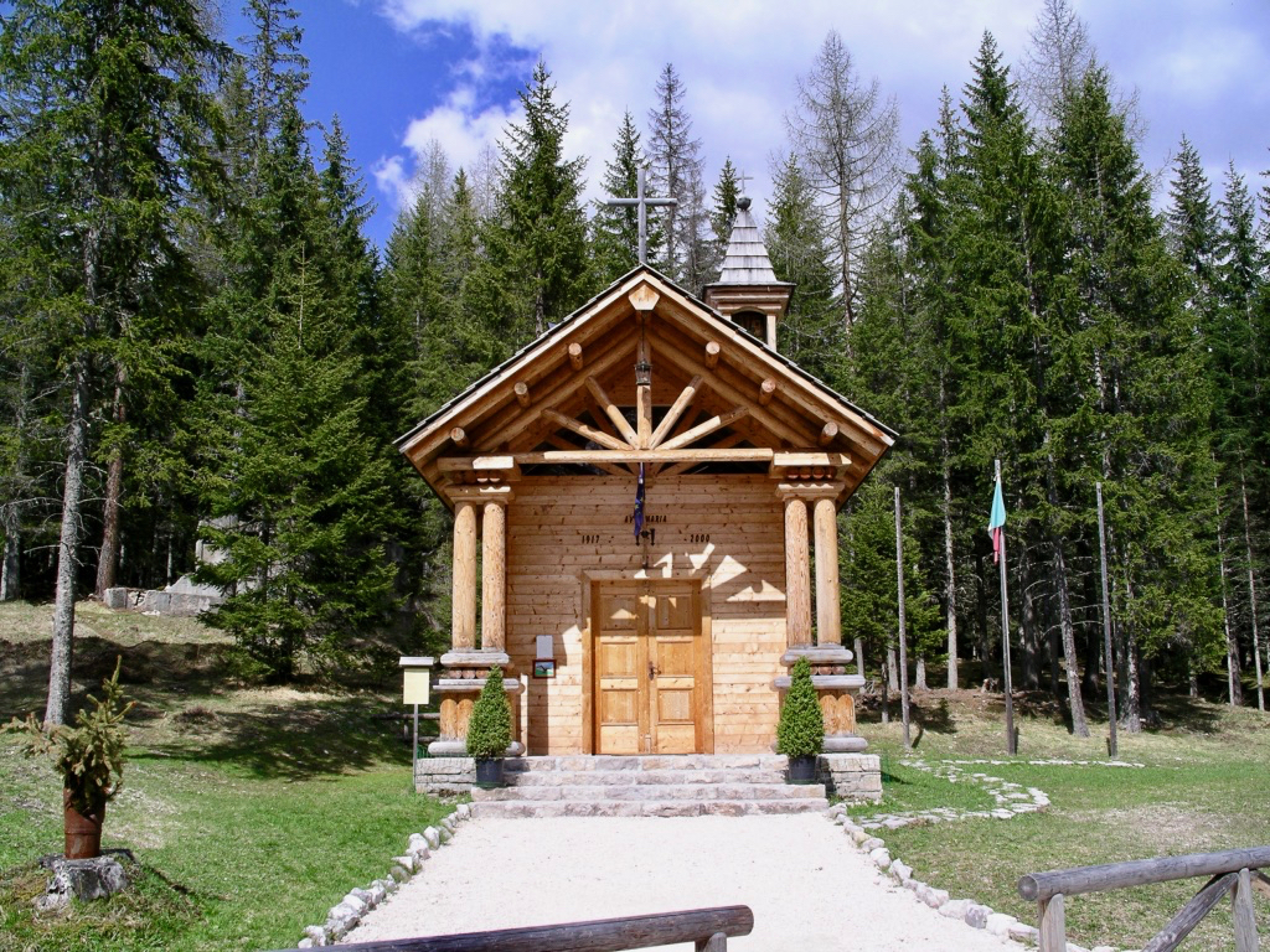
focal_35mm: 37
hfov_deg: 50.1
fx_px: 1357
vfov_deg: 38.7
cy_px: 476
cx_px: 635
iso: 64
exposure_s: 1/400
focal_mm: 7.8
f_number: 5.6
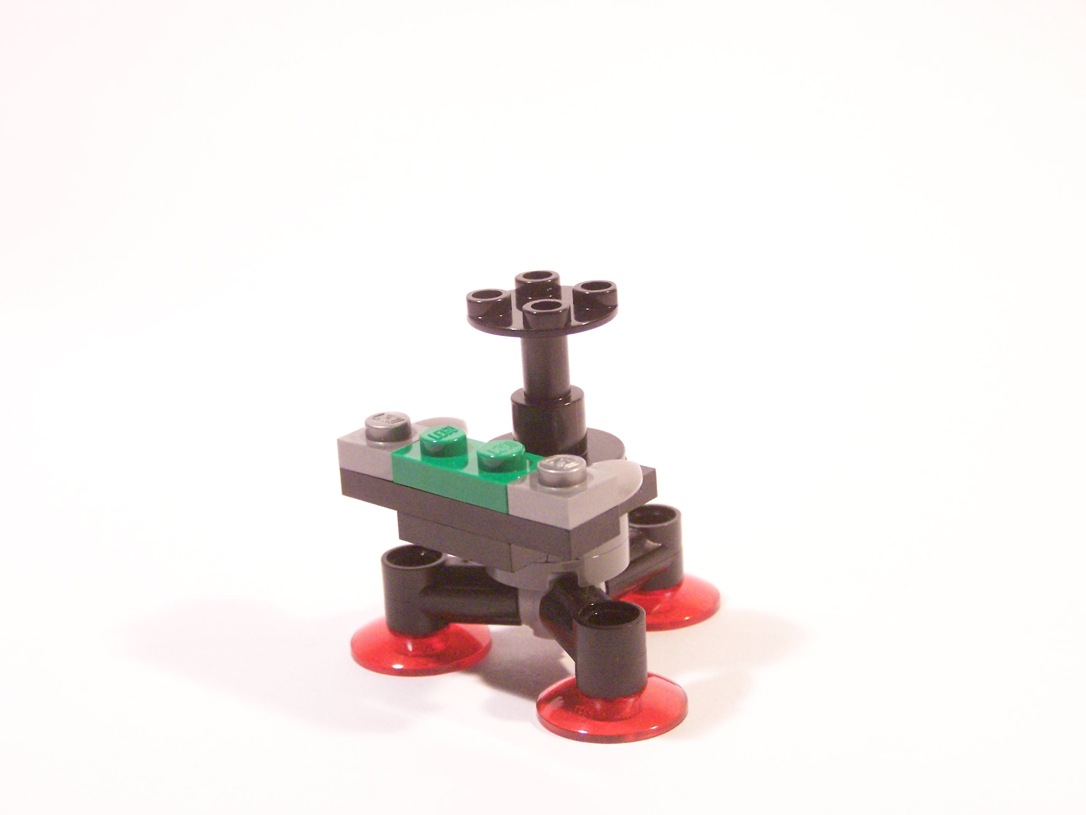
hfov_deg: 28.2
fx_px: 2165
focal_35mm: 69
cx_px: 543
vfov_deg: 21.3
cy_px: 408
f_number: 3.2
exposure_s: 1/45
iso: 400
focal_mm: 11.5
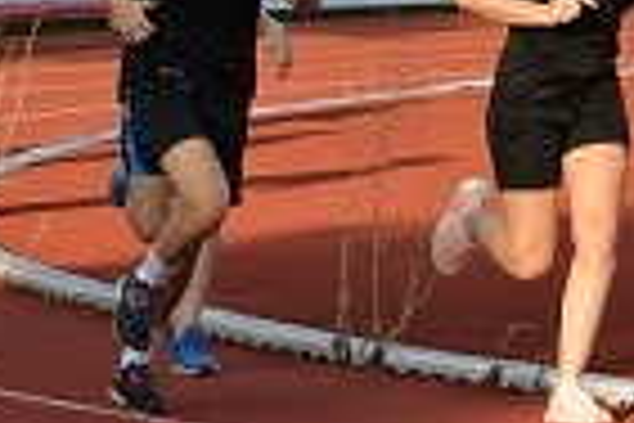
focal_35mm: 479
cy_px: 68
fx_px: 8435
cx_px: 355
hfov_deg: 4.3
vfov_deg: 2.9
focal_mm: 98
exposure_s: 1/1250
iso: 400
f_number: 5.6
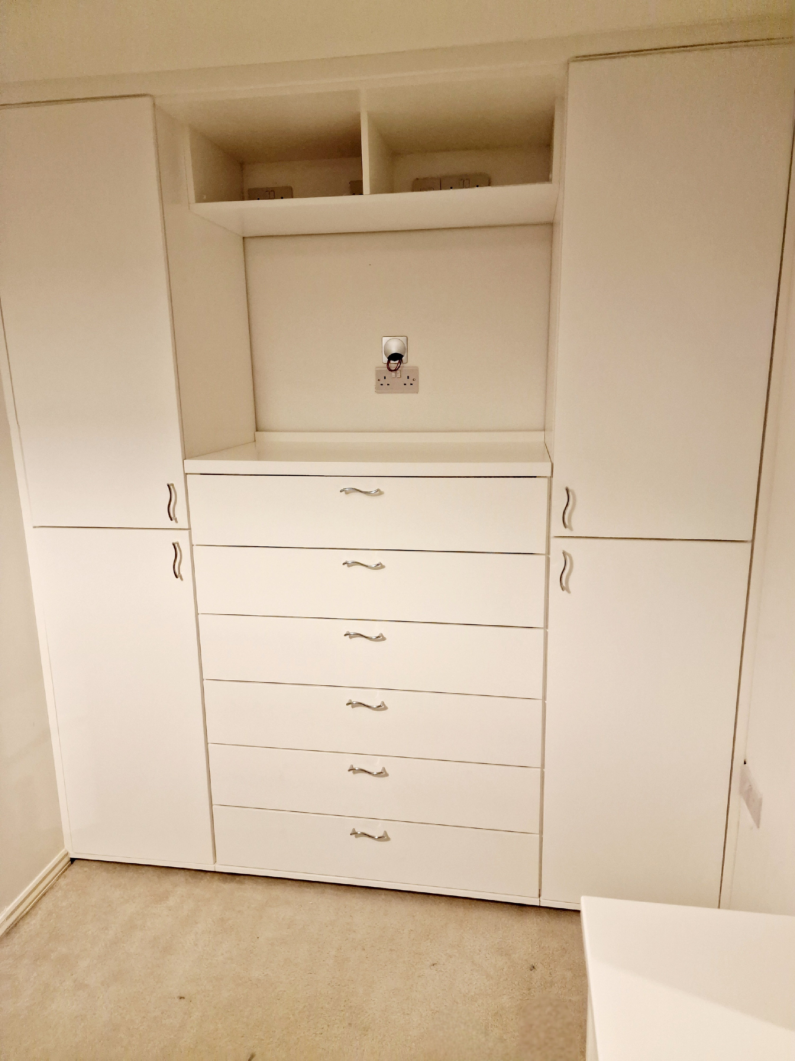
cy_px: 530
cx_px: 398
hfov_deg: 58.9
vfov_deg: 73.9
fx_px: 704
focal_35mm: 23
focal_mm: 6.4
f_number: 1.8
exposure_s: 1/100
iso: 1000
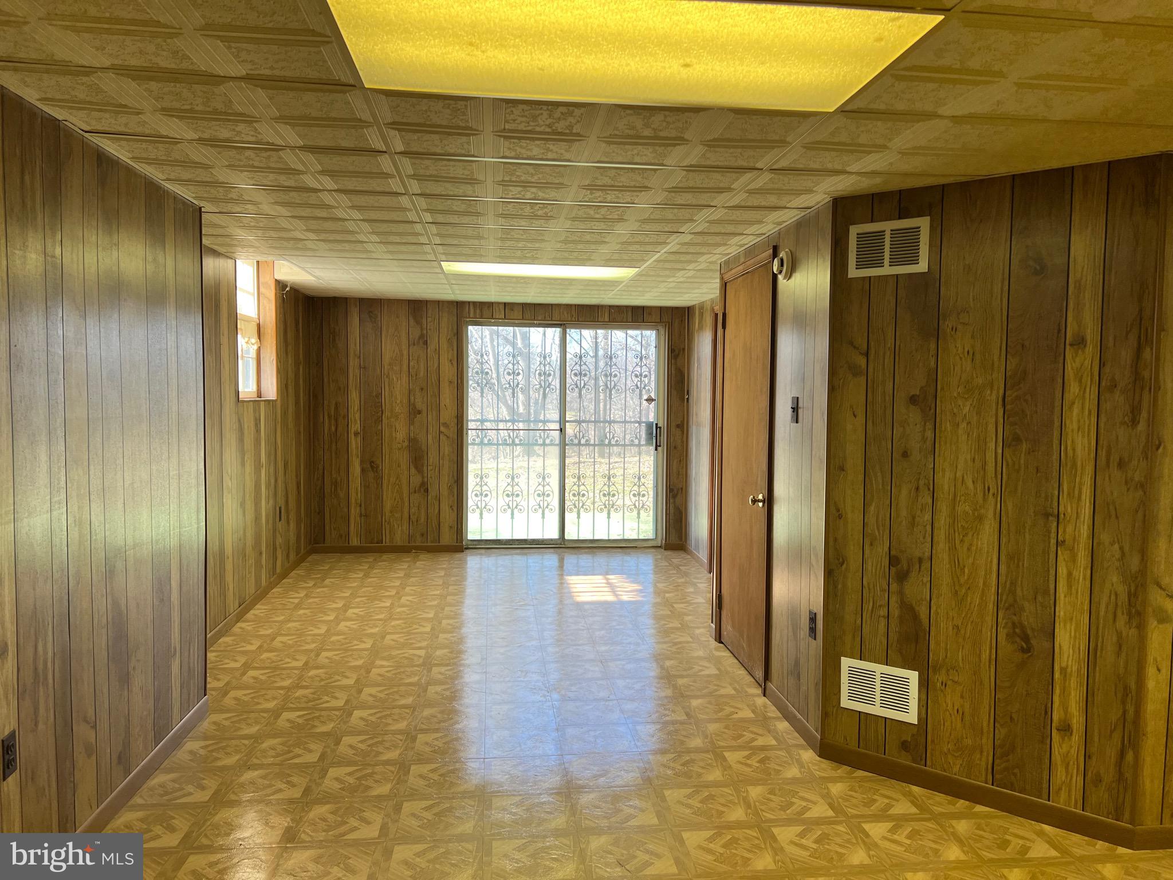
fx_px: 881
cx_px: 586
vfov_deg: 53.1
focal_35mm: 26
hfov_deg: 67.3
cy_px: 440
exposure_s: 1/120
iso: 64
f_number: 1.5
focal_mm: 5.7
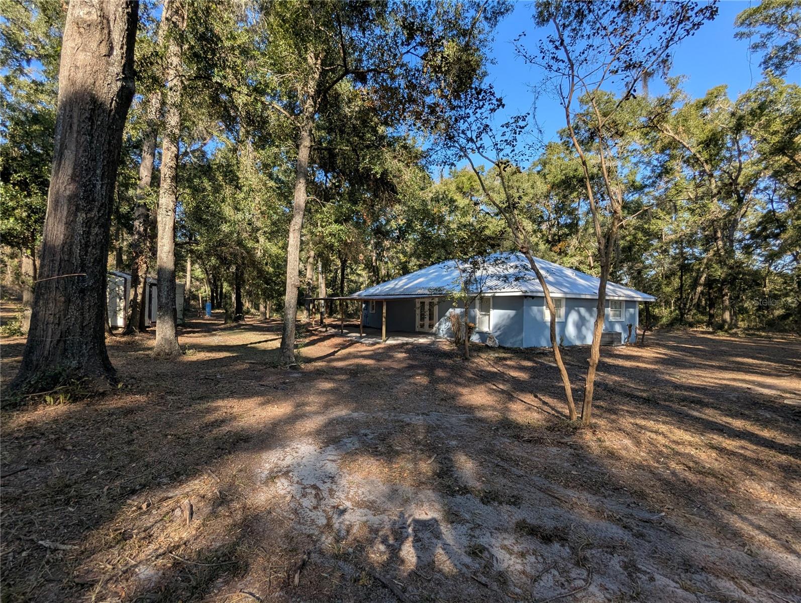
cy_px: 302
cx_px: 400
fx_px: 371
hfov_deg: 94.4
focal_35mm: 16
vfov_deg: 78.2
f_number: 2.2
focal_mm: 2.35
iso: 51
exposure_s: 1/580
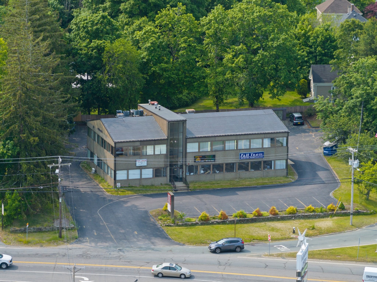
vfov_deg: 8.9
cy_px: 141
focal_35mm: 166
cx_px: 188
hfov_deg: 11.9
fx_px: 1807
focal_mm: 30.71
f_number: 3.4
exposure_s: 1/320
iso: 100
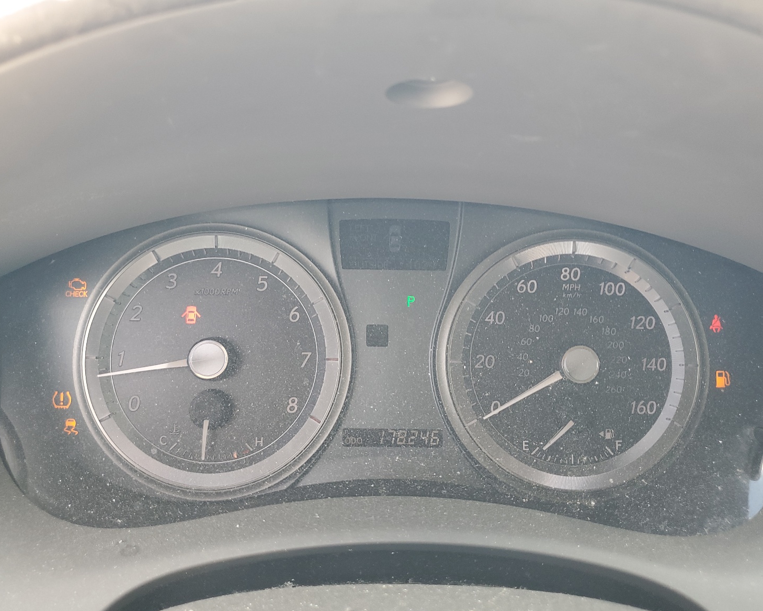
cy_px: 316
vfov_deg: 51.5
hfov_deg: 62.2
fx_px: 632
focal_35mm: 28
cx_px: 382
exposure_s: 1/120
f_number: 1.5
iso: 69
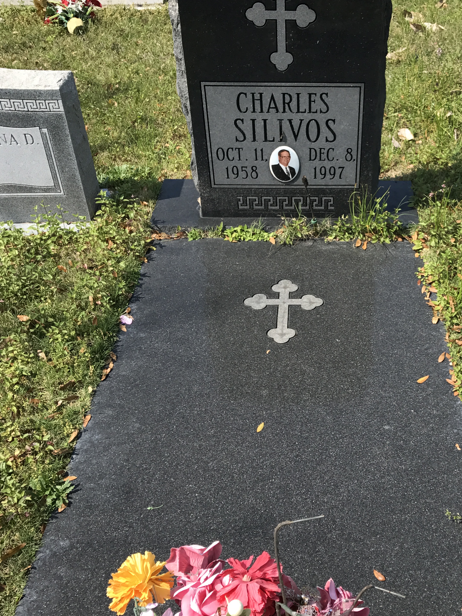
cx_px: 317
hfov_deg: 35.5
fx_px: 712
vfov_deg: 46.8
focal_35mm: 40
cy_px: 294
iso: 20
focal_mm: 3.99
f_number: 1.8
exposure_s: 1/1429
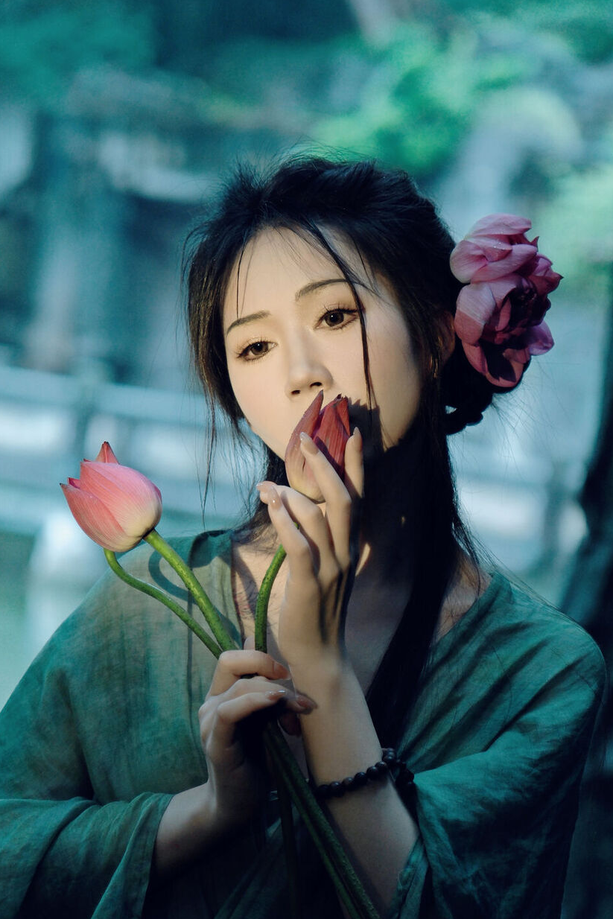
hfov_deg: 10.2
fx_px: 3421
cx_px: 358
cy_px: 525
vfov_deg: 15.3
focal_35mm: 134
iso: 800
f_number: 2.8
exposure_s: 1/160
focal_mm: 70
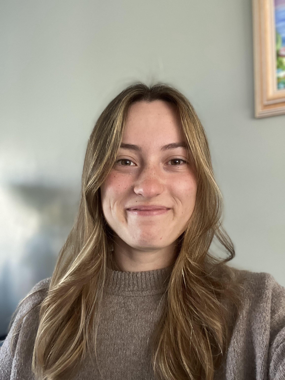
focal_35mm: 30
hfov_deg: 46.8
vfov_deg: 60.0
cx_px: 142
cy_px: 190
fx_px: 329
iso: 250
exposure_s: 1/40
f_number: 2.2
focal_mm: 2.71
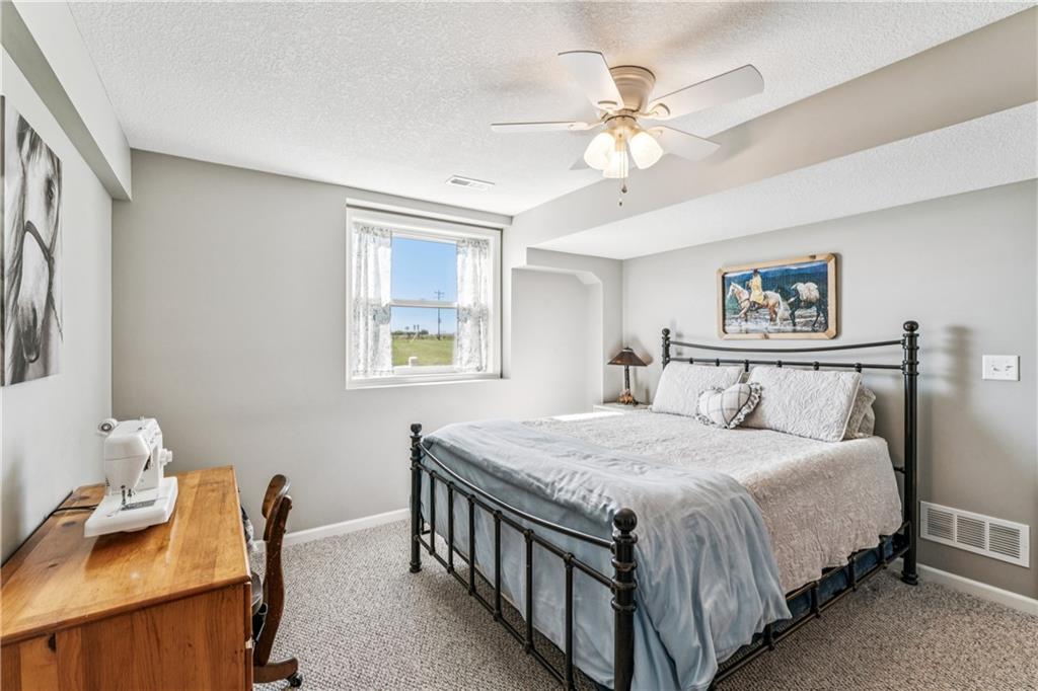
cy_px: 346
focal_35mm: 16
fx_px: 458
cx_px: 519
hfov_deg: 97.1
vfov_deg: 74.1
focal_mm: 15.9
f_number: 13
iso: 400
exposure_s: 1/25
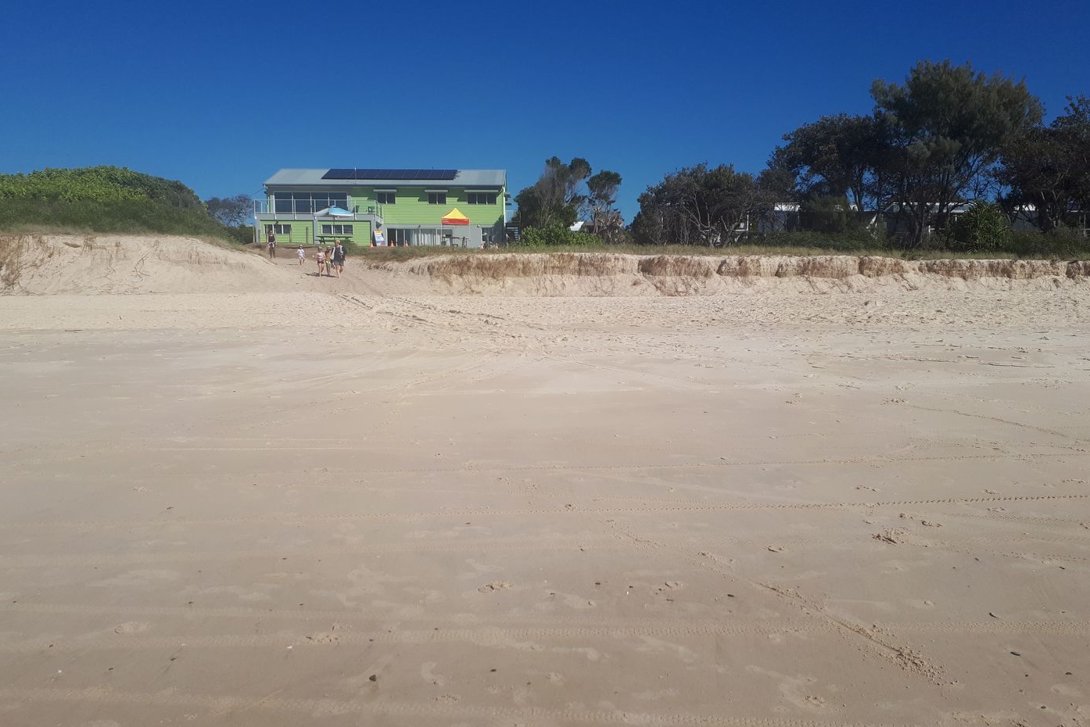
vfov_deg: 45.0
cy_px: 361
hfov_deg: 63.6
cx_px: 528
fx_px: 878
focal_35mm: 29
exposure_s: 1/2660
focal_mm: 3.6
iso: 40
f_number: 1.9
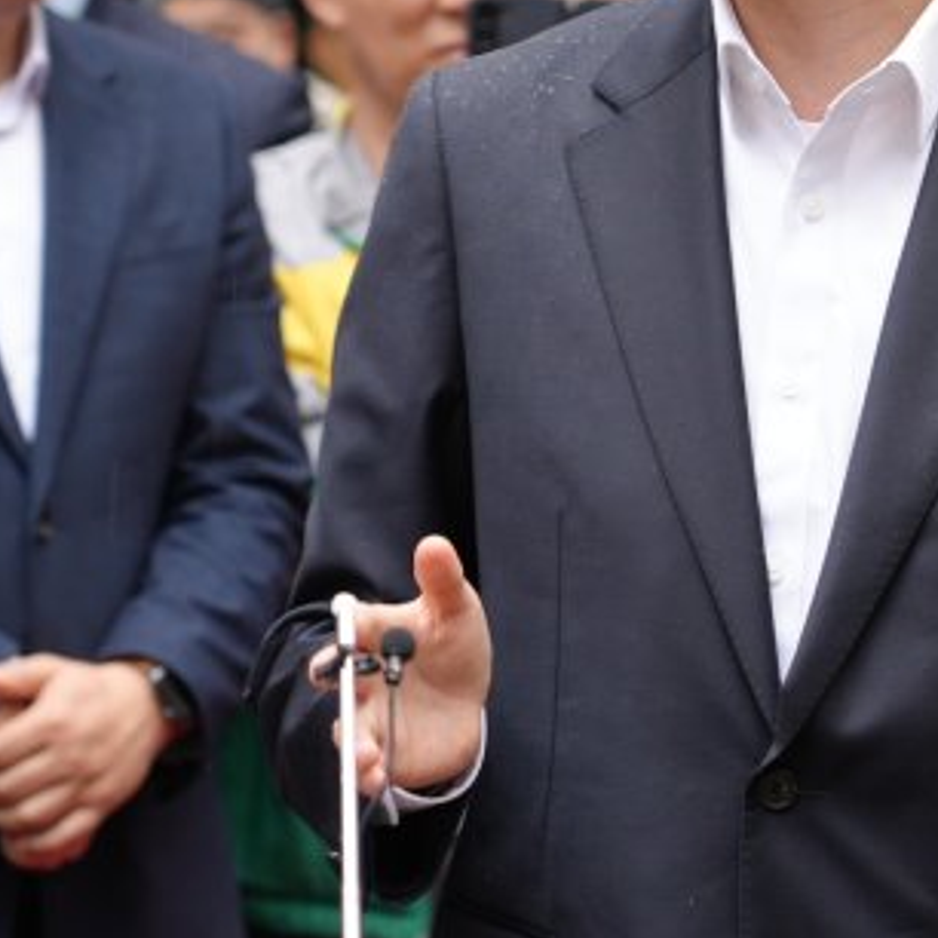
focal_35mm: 178
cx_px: 874
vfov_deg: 9.8
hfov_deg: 9.8
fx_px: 5457
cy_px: 162
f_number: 4
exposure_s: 1/160
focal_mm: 80
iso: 320
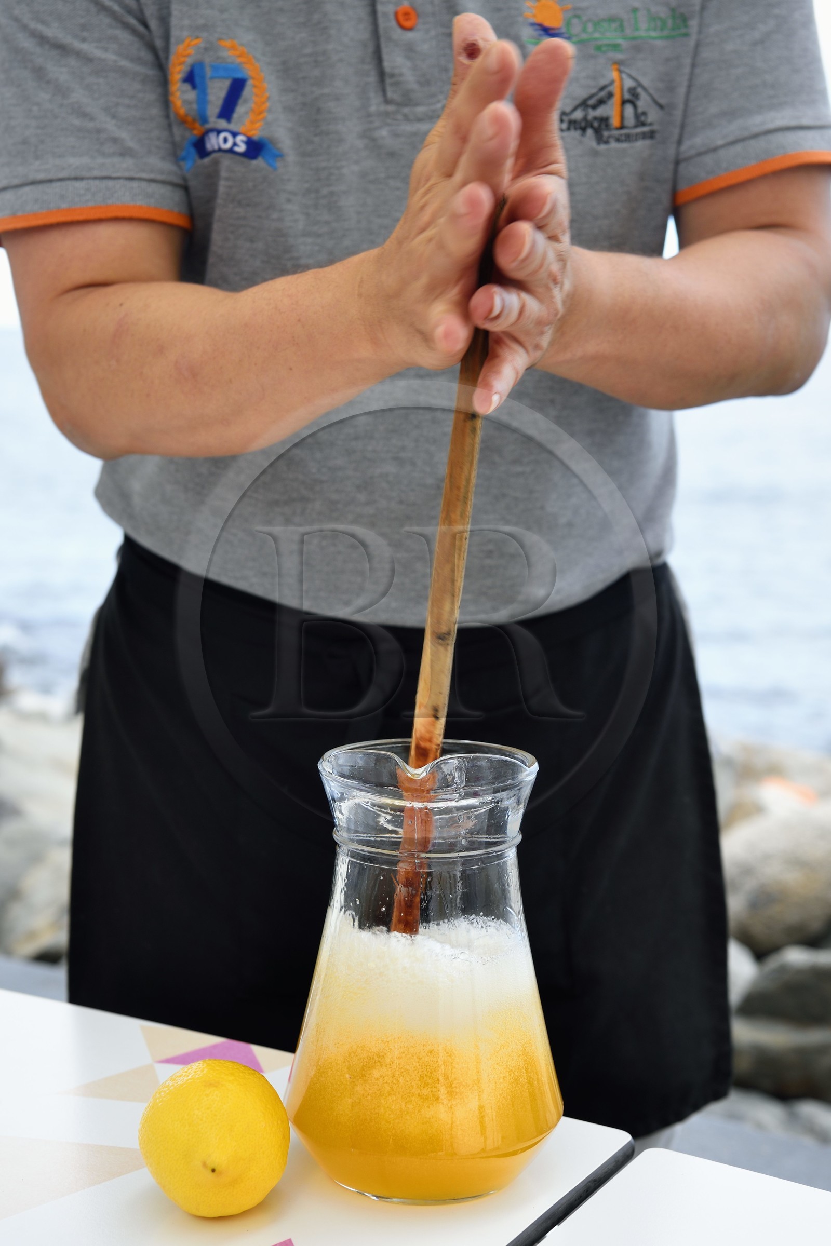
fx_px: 1800
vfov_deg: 38.2
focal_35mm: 52
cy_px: 623
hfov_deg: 26.0
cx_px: 416
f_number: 6.3
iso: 200
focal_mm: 52
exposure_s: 1/200
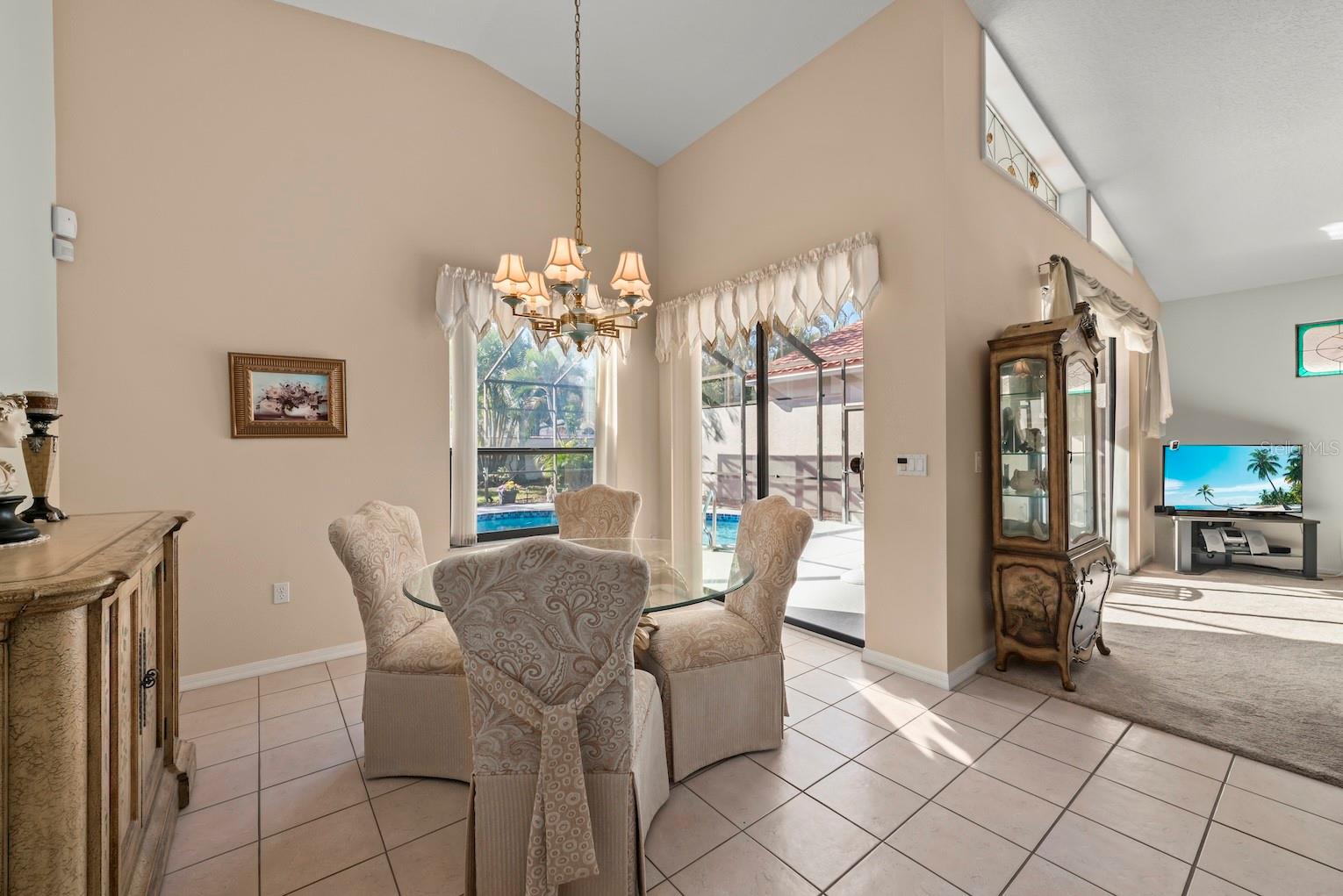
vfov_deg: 81.2
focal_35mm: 14
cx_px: 672
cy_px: 448
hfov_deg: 104.2
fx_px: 522
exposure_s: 1/10
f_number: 11
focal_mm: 14
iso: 400
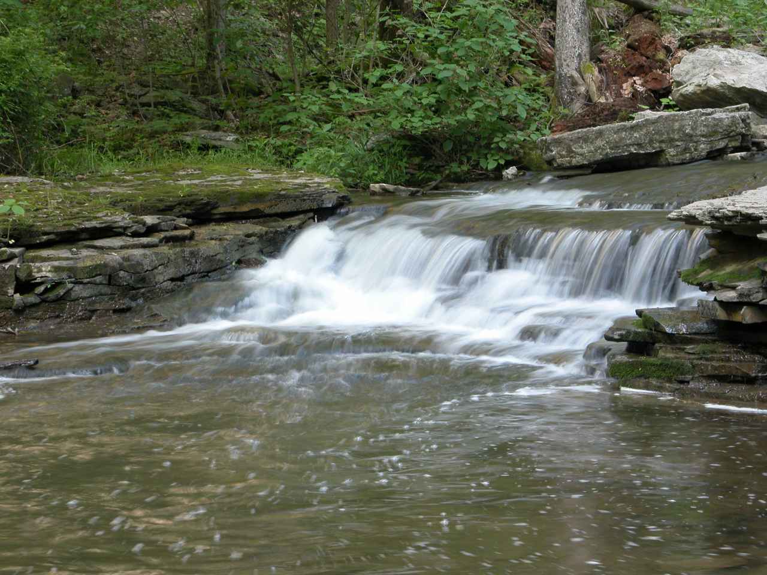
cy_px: 288
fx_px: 2371
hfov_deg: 18.4
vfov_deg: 13.8
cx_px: 384
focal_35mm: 107
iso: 192
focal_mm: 27.3
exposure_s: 1/4
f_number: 7.4
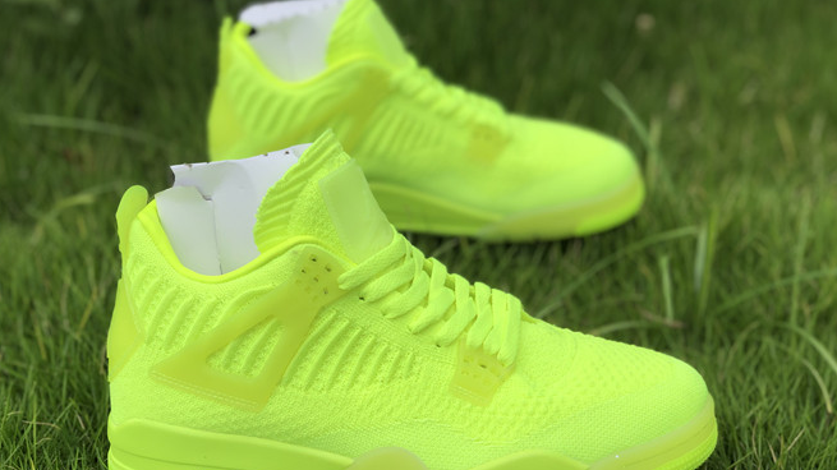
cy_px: 291
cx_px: 413
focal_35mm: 64
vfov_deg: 18.8
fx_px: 1420
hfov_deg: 32.8
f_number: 2.4
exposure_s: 1/827
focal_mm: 6
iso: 16
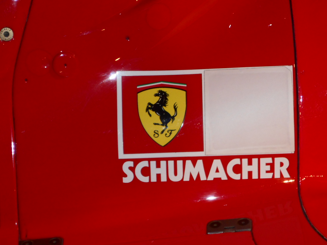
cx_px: 195
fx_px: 1644
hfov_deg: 11.4
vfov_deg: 8.5
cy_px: 181
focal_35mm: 174
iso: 200
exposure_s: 1/60
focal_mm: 20.1
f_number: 6
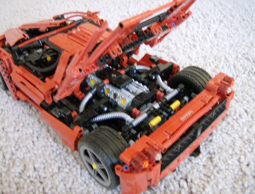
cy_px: 97
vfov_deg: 40.0
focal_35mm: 36
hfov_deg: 51.1
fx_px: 266
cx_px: 128
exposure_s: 1/10.7
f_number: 2.8
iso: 200
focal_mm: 6
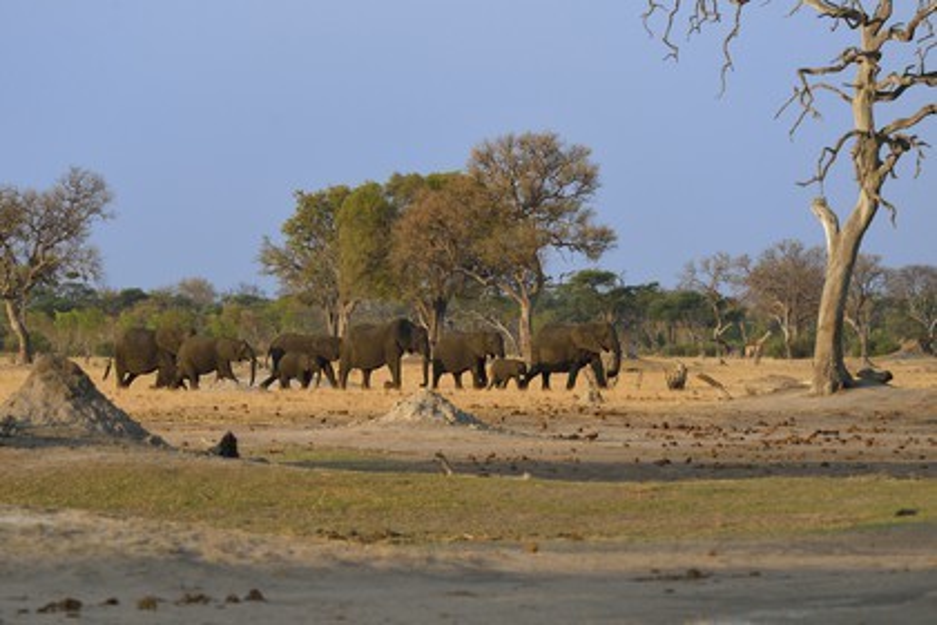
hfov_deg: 7.6
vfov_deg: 5.1
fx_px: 7027
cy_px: 312
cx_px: 468
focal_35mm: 270
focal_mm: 270
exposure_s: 1/1600
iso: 800
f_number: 5.6
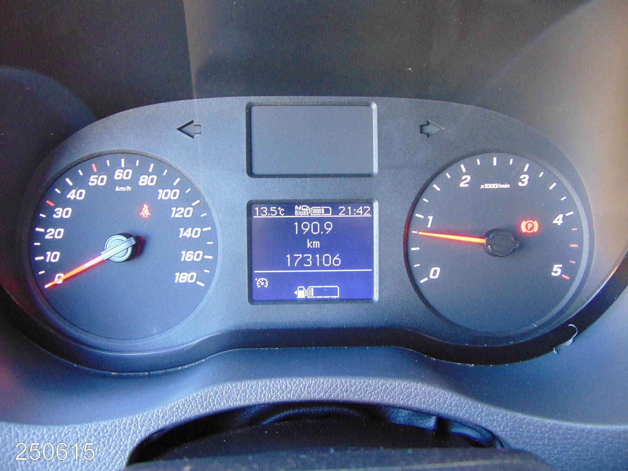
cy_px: 236
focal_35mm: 25
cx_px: 314
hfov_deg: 69.4
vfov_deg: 54.9
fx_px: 454
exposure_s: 1/25
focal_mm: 4.5
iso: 400
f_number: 3
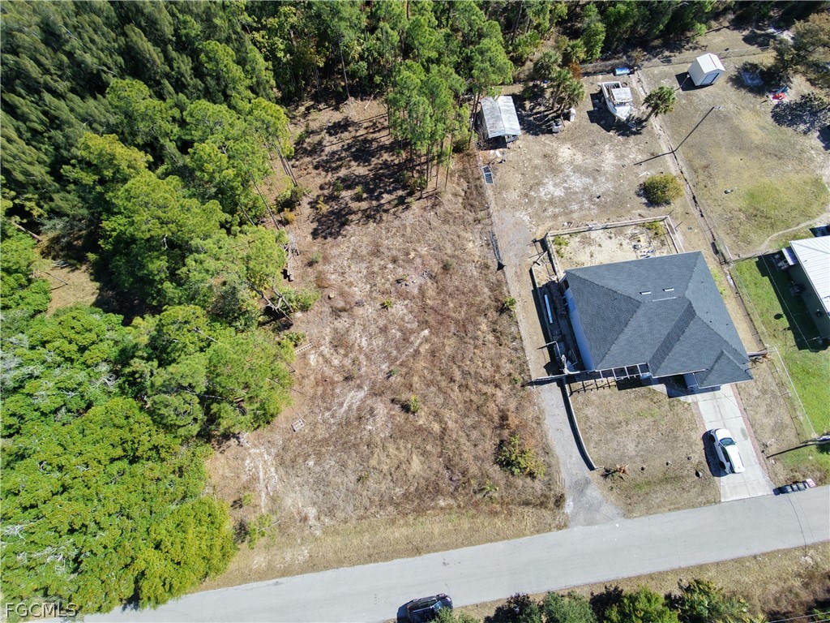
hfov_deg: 94.5
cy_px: 312
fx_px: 384
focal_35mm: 16
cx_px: 415
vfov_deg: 78.1
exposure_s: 1/500
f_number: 2.2
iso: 100
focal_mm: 3.05
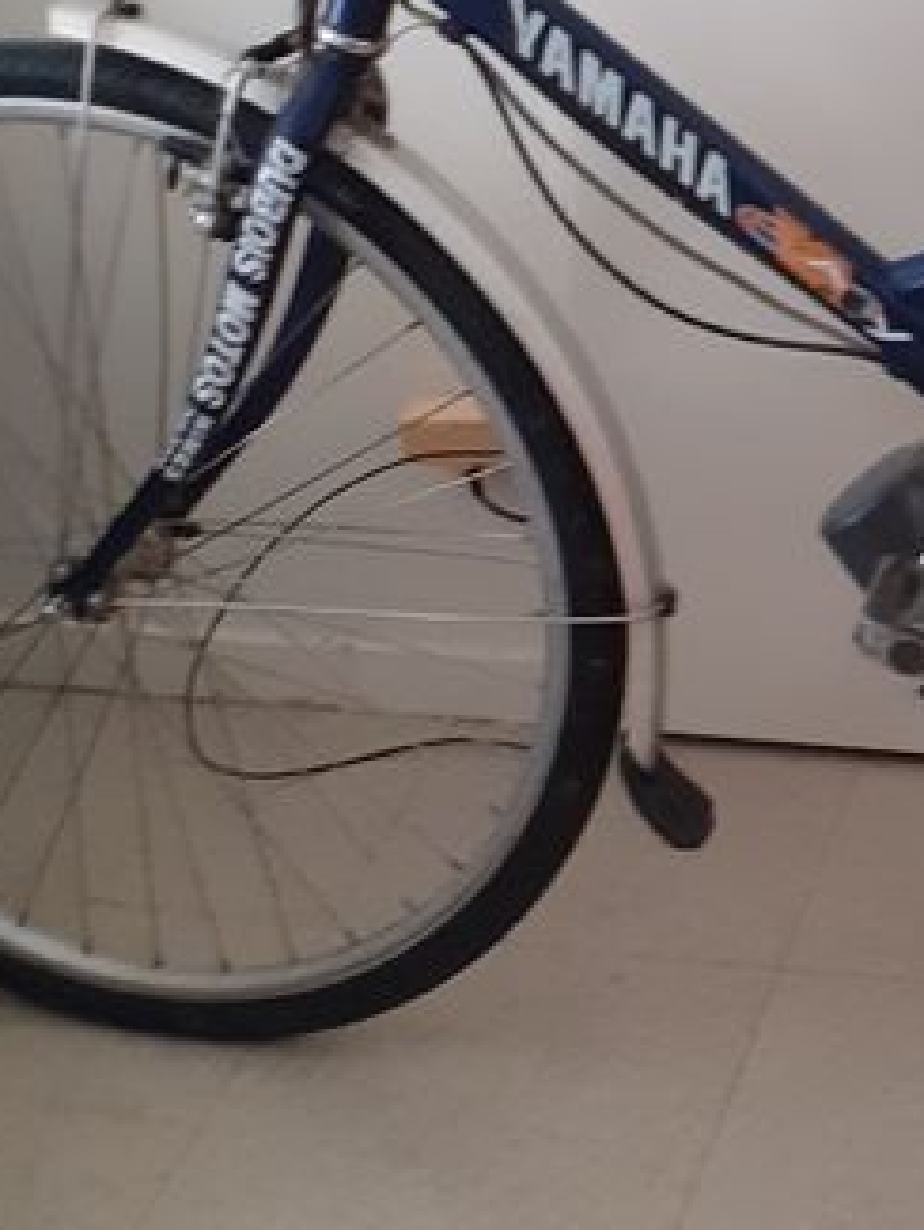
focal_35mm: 83
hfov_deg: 17.2
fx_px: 2952
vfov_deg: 23.4
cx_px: 1030
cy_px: 397
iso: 200
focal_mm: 3.6
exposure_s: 1/25
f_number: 1.9
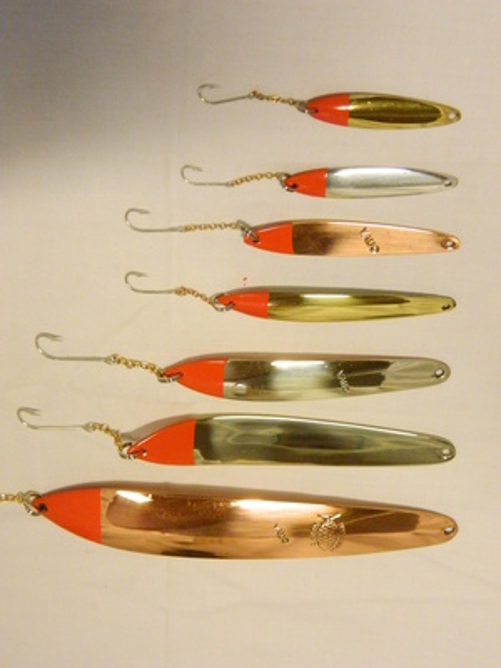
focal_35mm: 57
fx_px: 1100
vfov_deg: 33.8
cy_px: 334
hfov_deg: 25.7
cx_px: 250
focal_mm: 10.2
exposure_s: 1/80
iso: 800
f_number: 3.8
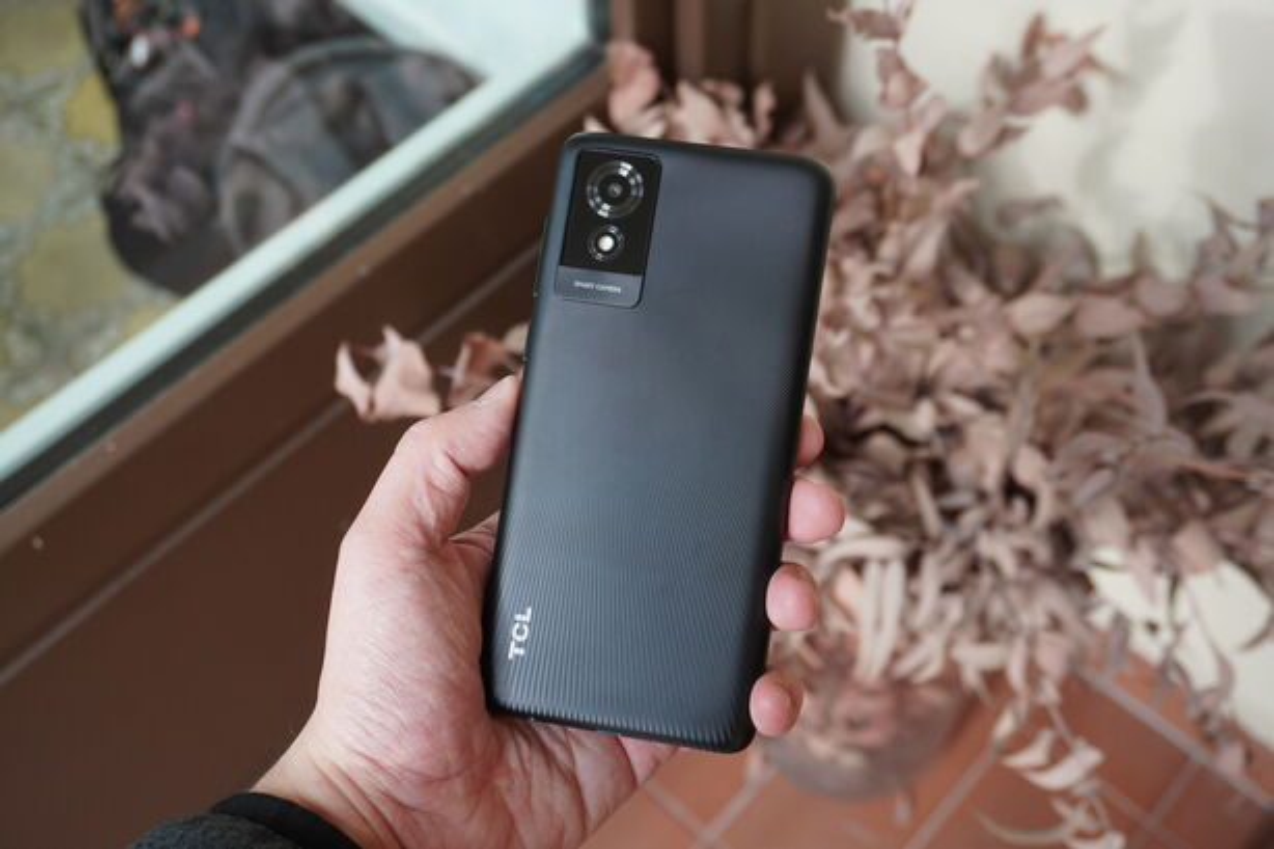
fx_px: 1274
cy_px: 424
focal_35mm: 36
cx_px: 637
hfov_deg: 53.1
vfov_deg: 36.9
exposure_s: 1/160
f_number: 4.5
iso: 500
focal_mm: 24
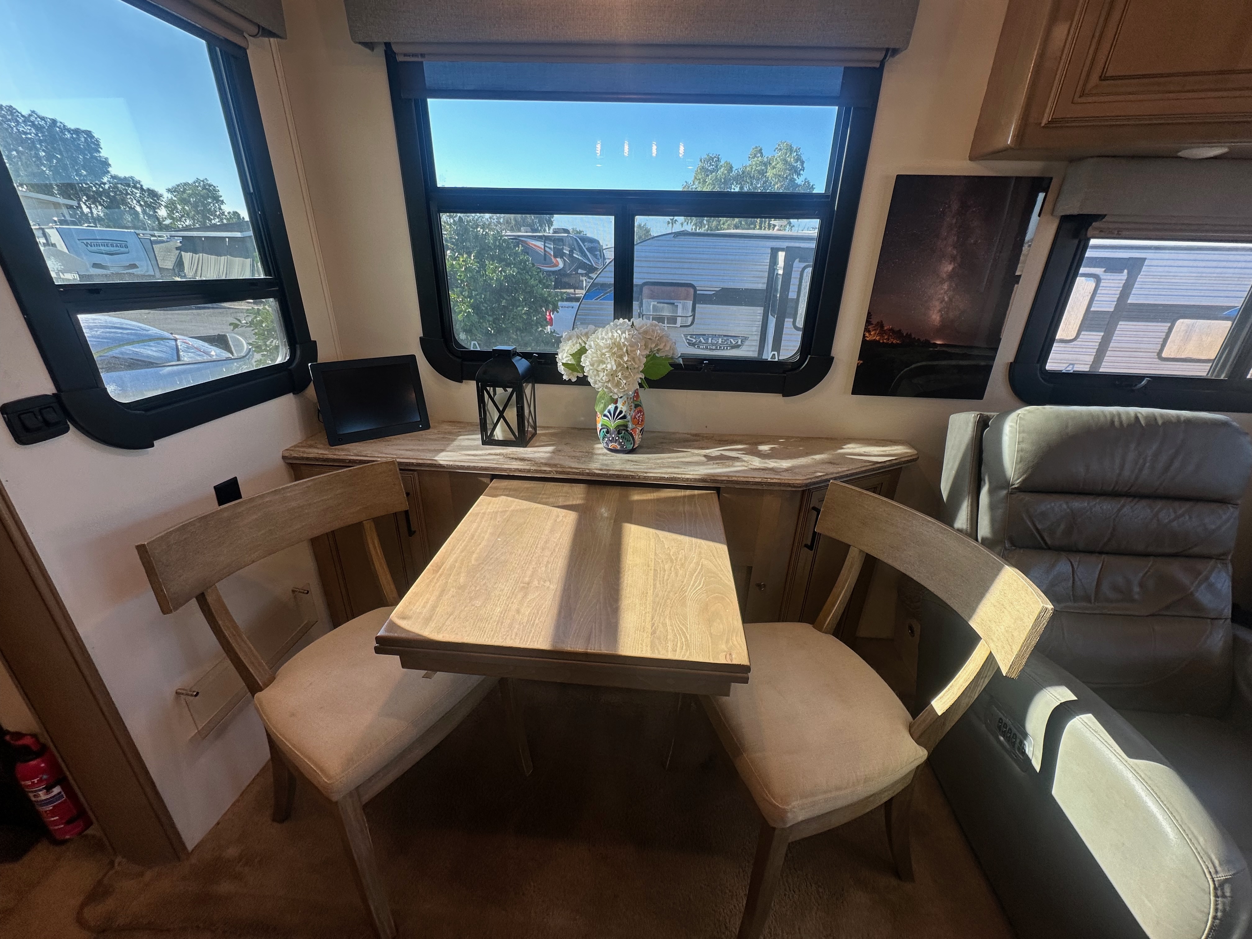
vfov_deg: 85.7
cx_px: 626
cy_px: 470
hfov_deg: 102.1
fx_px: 506
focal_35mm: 14
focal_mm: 2.22
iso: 64
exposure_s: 1/99
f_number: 2.2
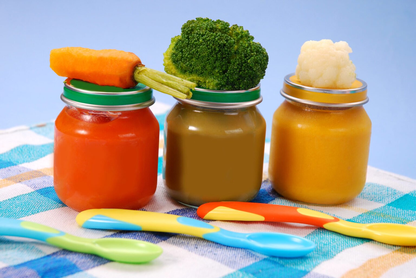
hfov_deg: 19.4
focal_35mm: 105
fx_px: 1215
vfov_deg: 13.1
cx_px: 208
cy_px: 139
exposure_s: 1/125
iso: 100
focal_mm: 70
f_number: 6.3
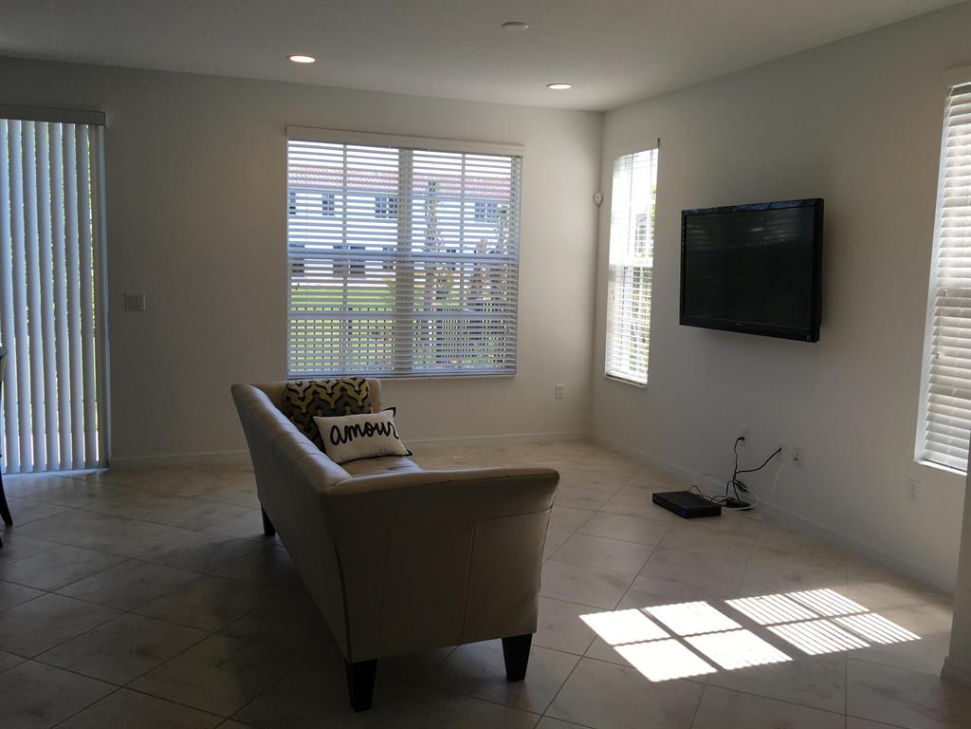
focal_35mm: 29
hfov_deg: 61.7
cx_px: 486
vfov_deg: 48.2
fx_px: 813
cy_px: 364
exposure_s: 1/120
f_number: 2.2
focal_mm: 4.15
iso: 25
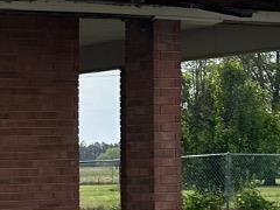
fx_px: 1213
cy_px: 249
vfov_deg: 9.8
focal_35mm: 150
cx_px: -282
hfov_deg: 11.8
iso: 80
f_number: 1.78
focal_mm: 6.86
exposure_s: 1/4545
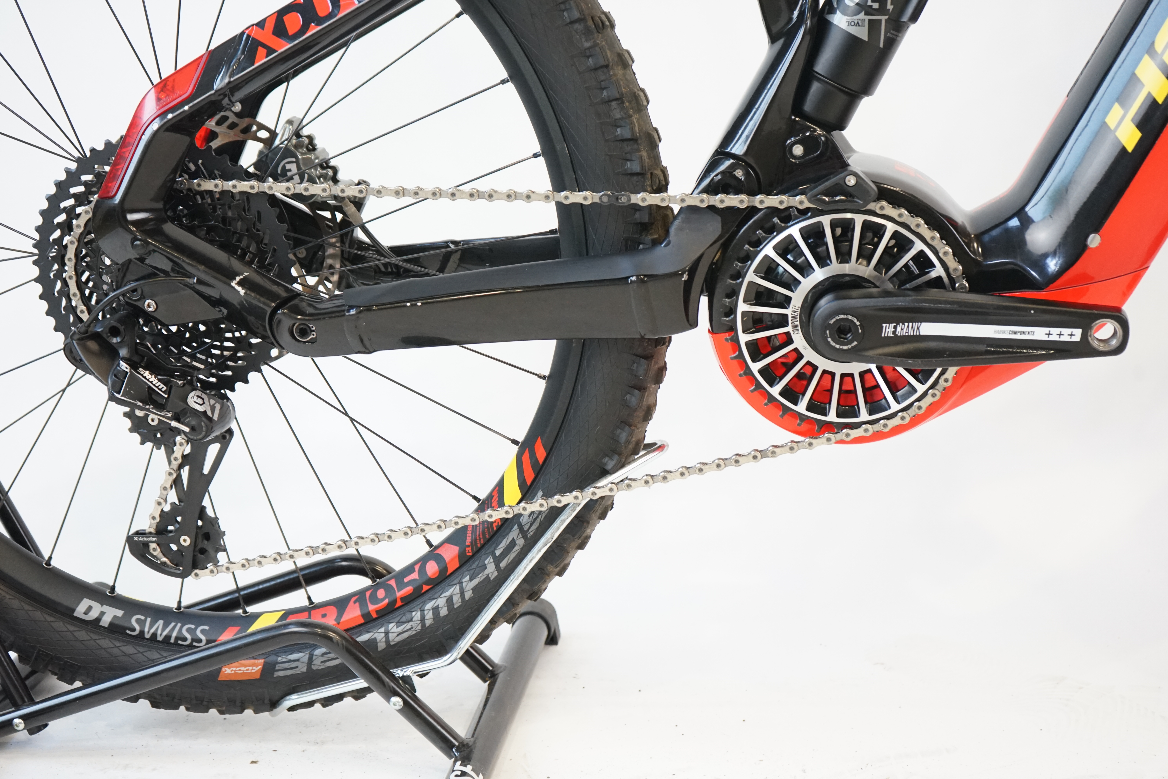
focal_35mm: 52
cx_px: 584
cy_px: 390
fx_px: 1687
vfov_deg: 26.0
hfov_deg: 38.2
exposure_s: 1/200
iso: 2500
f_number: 5.6
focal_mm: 52
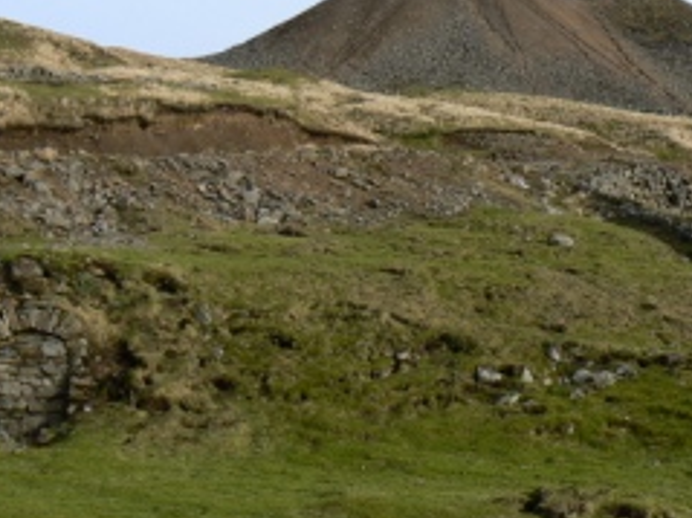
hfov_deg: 29.8
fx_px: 1299
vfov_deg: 22.5
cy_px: 185
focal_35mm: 65
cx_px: 402
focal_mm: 6
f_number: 5.6
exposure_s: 1/320
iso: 80
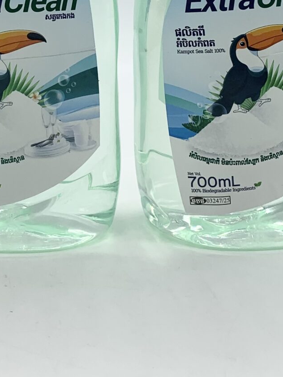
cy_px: -66
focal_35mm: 79
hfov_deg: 18.3
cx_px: 17
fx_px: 861
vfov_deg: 22.9
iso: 25
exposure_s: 1/789
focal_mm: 4.25
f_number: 1.8
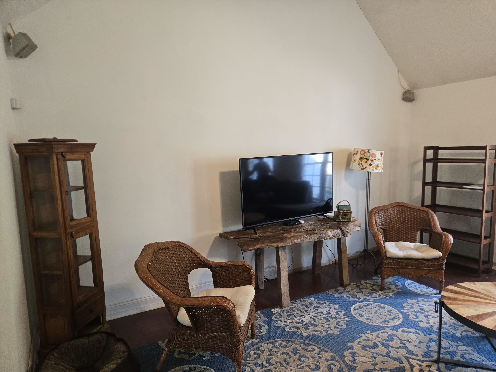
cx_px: 248
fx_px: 330
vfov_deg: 58.9
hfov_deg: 73.9
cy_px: 186
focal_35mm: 23
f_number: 1.8
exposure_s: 1/120
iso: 250
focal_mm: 5.4
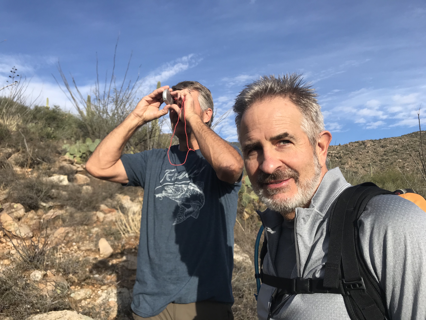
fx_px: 345
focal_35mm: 28
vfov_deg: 49.7
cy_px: 160
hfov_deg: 63.4
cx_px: 213
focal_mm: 3.99
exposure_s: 1/2179
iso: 20
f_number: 1.8
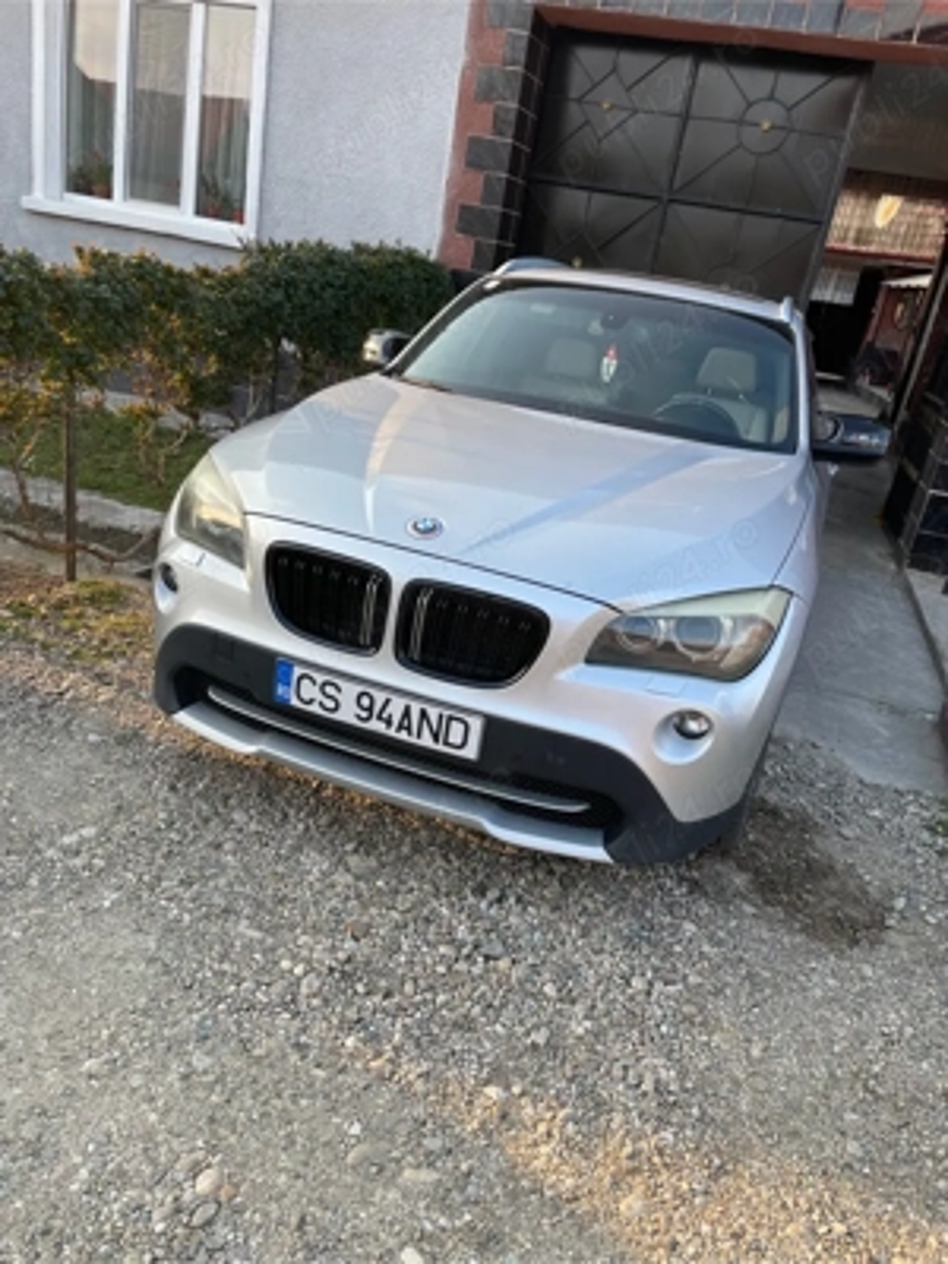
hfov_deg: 53.1
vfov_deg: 67.3
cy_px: 632
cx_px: 474
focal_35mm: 26
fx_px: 949
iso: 32
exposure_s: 1/282
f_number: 1.6
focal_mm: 4.2
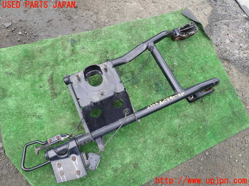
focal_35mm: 25
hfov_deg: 69.4
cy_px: 93
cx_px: 124
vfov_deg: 54.9
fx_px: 180
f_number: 2.8
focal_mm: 4.5
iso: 100
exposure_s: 1/160
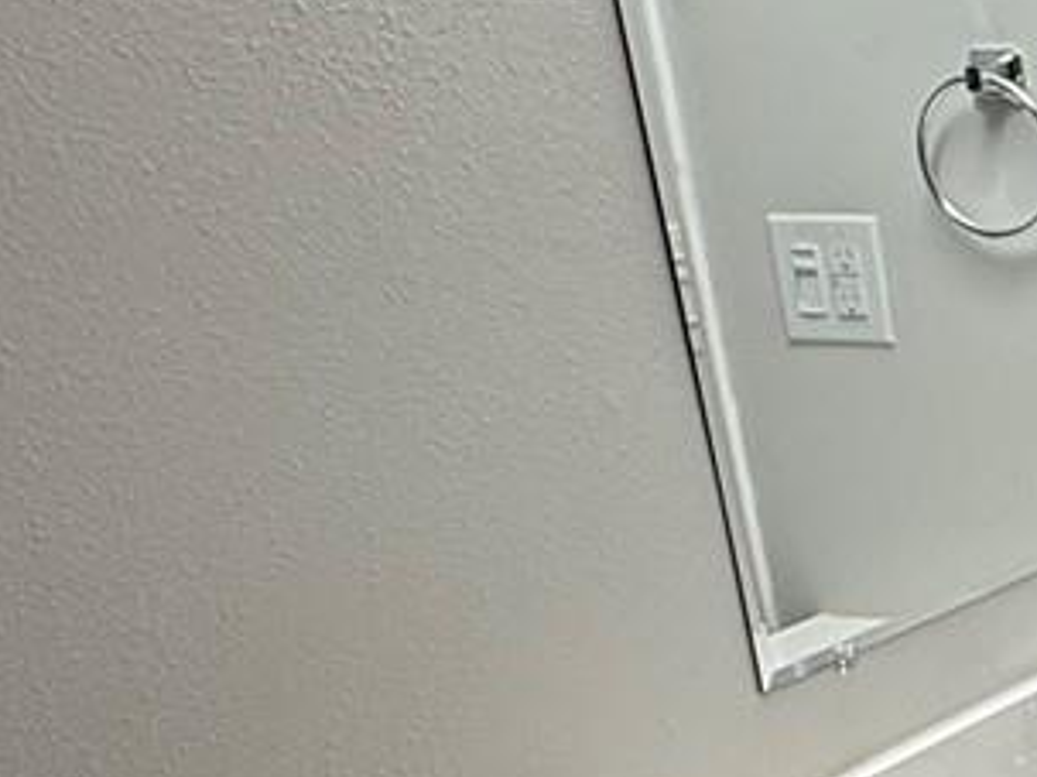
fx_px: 2216
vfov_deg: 19.2
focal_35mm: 74
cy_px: 828
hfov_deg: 20.1
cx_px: 1804
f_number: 2.2
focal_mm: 2.22
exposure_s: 1/120
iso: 125
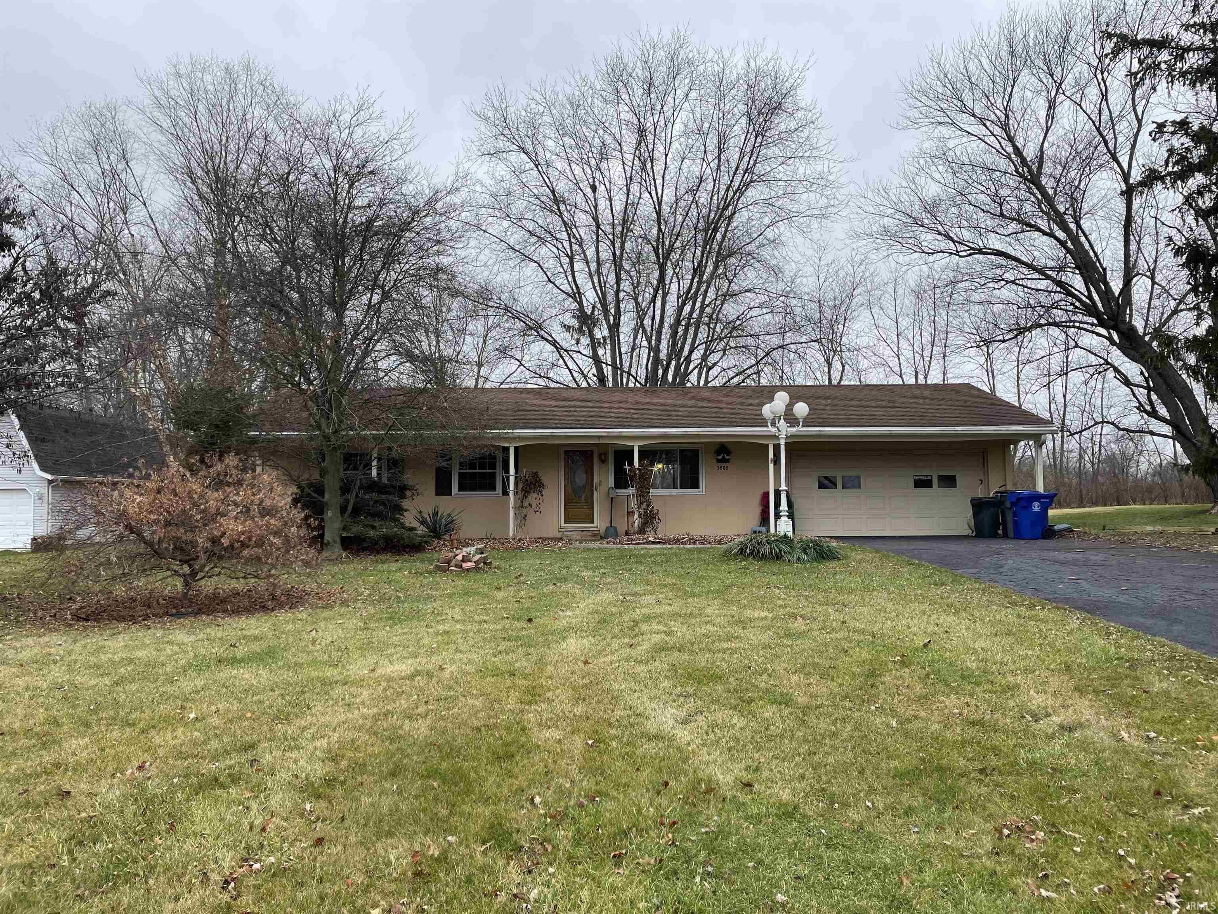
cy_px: 457
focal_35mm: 26
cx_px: 609
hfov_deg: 67.3
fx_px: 915
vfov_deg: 53.1
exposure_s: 1/647
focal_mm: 4.2
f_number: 1.6
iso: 32
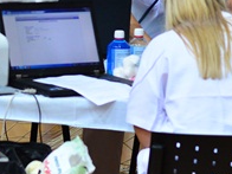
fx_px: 1682
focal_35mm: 251
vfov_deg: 5.9
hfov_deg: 7.8
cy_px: 5
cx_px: -26
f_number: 3.2
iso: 1250
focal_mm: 50
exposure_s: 1/200
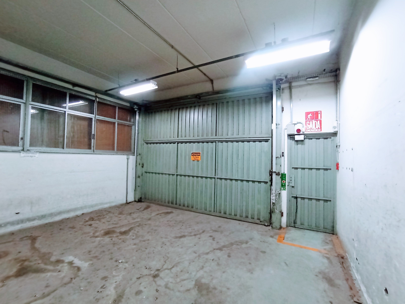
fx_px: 187
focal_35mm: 16
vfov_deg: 78.1
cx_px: 202
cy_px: 152
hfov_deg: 94.5
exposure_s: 1/30
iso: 336
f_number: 2.2
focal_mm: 1.65
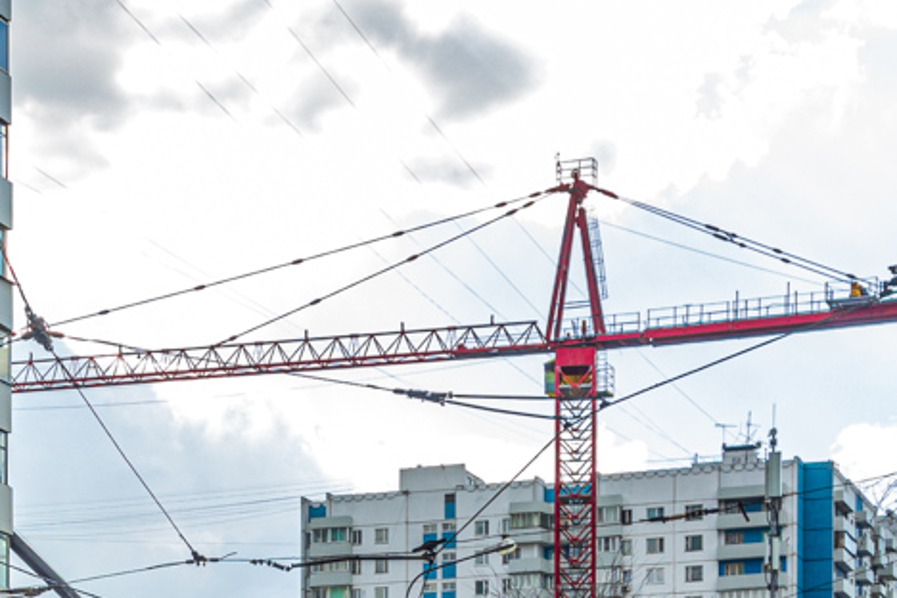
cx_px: 205
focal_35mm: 100
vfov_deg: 13.4
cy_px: 654
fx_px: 2491
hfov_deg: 20.2
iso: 80
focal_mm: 14.57
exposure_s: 1/400
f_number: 4
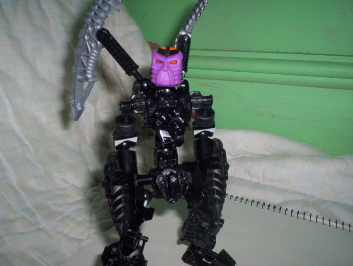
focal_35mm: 38
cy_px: 133
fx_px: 388
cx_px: 176
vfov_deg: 37.9
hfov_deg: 48.9
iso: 140
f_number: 4.5
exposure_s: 1/60
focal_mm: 4.99
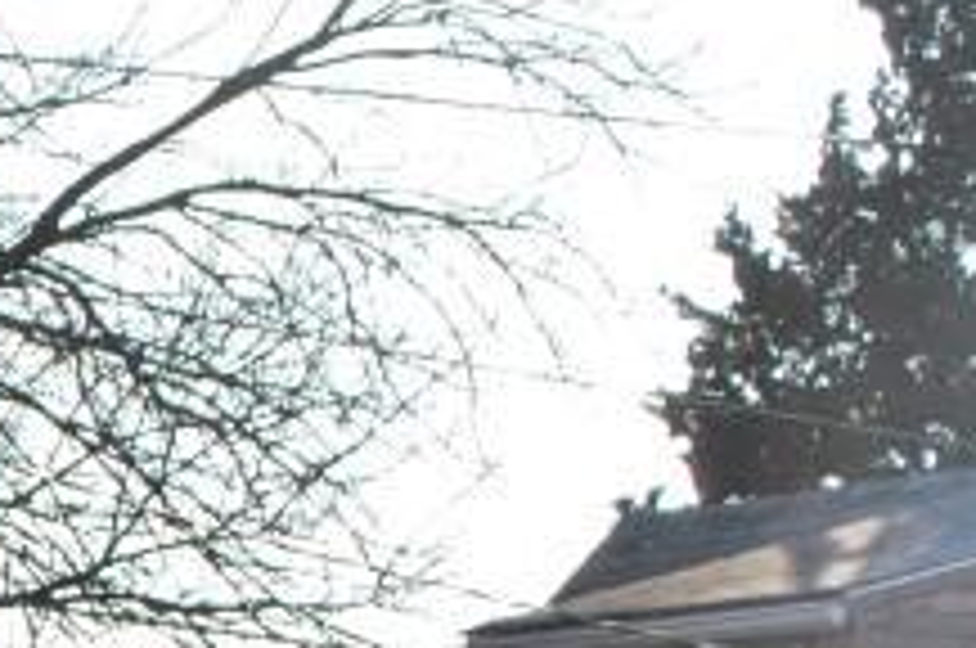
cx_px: -1302
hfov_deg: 8.3
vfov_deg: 5.8
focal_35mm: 231
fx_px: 6244
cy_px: 1184
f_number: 8
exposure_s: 1/200
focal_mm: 29
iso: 100
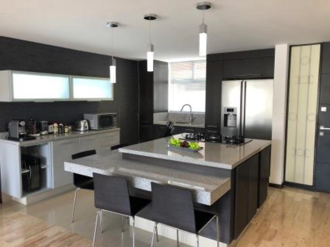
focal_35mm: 28
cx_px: 165
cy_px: 124
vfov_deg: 49.8
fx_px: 267
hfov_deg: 63.4
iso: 40
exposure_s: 1/30
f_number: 1.8
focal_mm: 3.99
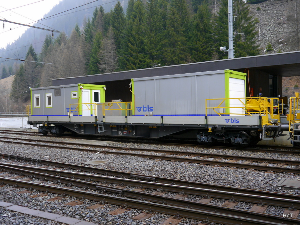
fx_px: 312
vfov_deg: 39.7
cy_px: 112
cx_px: 150
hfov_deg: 51.4
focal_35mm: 36
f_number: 4.1
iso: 160
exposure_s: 1/80
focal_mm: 18
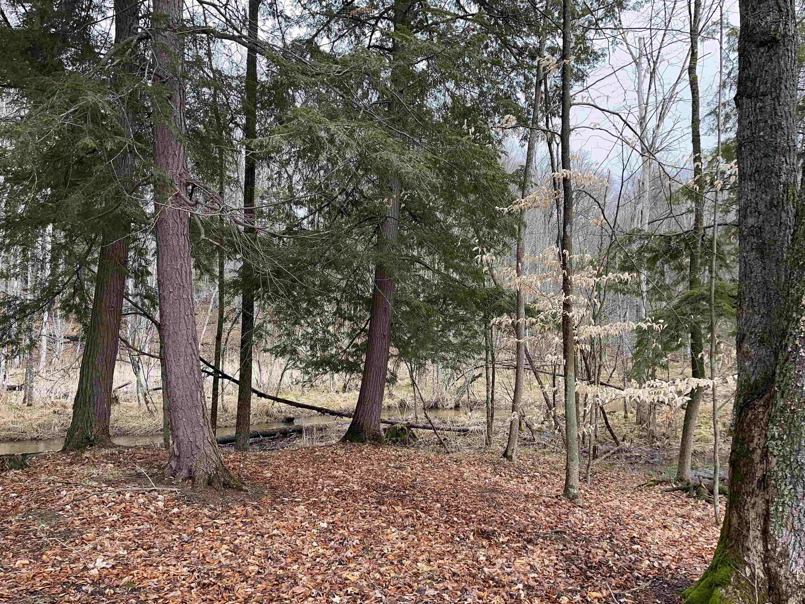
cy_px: 302
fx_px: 605
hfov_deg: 67.3
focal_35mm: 26
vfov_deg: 53.1
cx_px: 402
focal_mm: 5.1
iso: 64
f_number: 1.6
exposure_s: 1/997
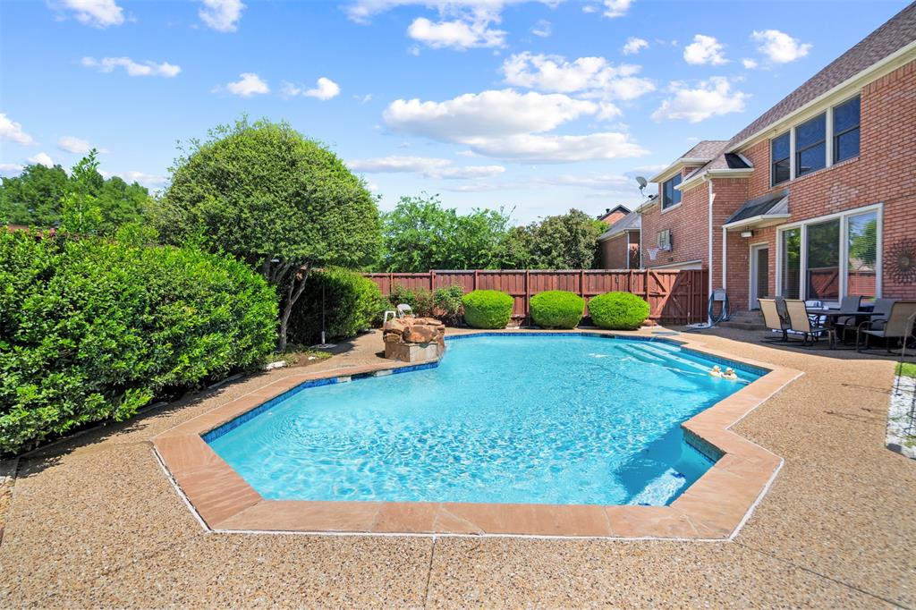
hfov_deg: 93.3
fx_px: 432
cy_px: 305
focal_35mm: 17
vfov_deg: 70.4
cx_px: 458
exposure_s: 1/100
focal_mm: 17
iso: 800
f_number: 7.1
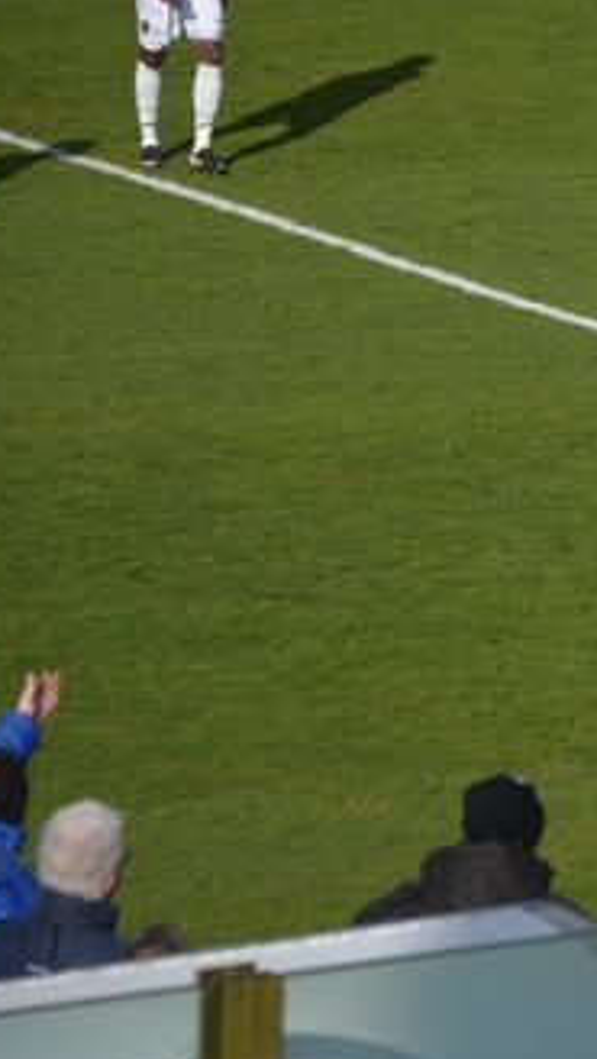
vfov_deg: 7.5
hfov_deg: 4.2
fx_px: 8030
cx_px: 823
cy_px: 473
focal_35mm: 286
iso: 100
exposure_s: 1/800
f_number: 5.6
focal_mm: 105
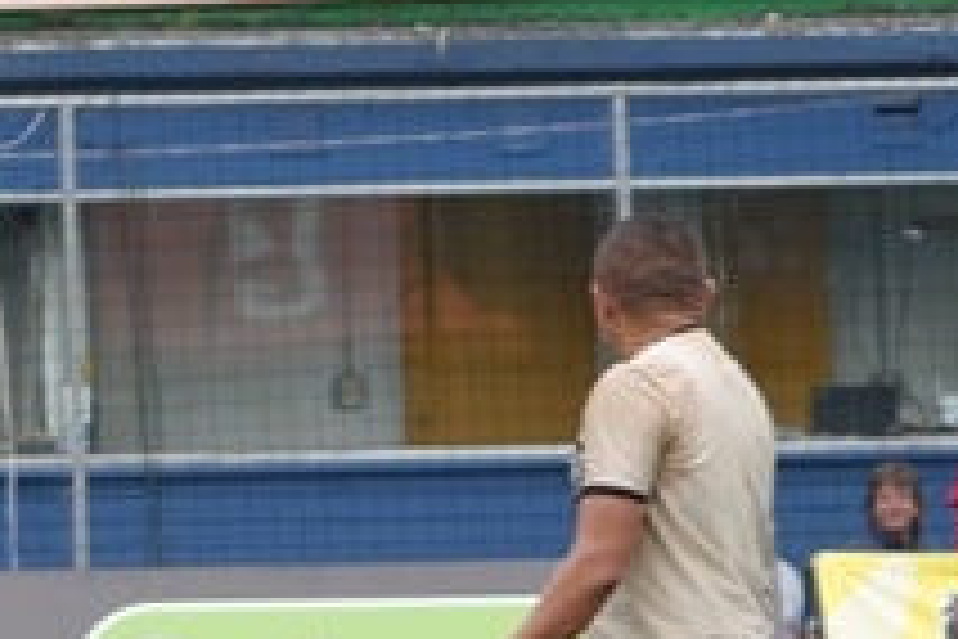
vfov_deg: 2.0
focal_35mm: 693
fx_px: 18440
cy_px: -32
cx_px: -1421
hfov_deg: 2.9
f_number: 5
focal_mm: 82
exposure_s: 1/200
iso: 100
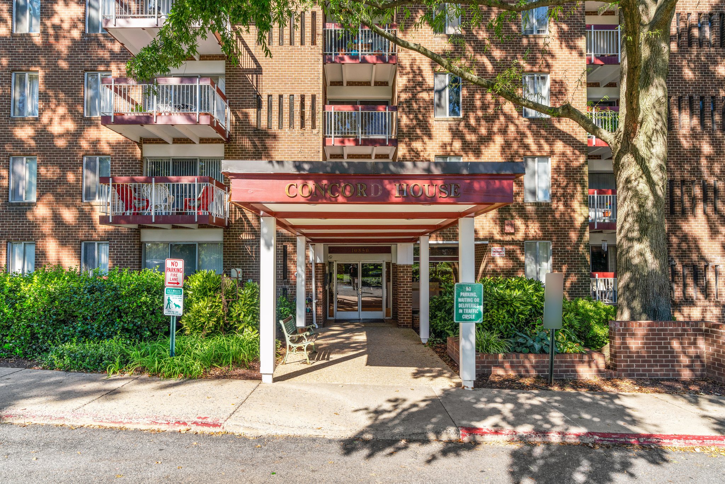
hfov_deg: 84.0
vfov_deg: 61.9
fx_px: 403
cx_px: 362
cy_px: 242
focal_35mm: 20
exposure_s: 1/125
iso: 200
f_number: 8
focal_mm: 20
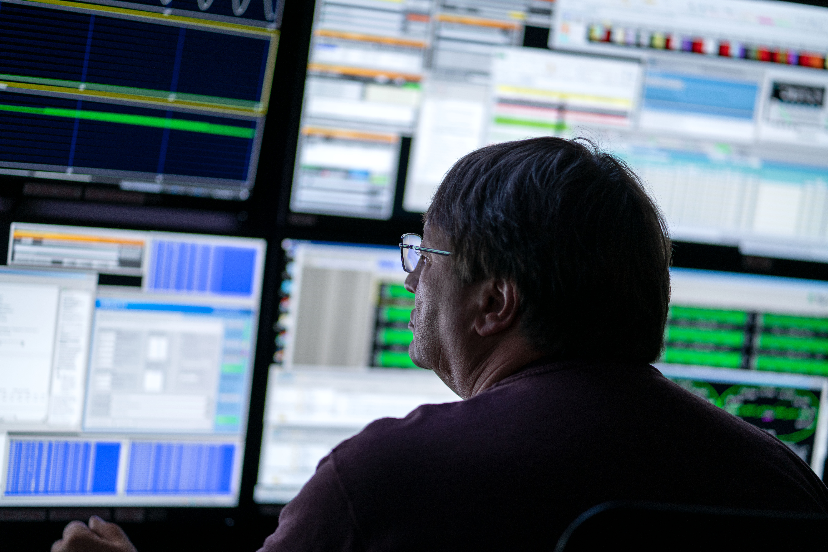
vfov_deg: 16.1
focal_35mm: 85
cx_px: 414
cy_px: 276
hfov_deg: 23.9
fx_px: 1955
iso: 400
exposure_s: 1/125
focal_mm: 85
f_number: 1.8
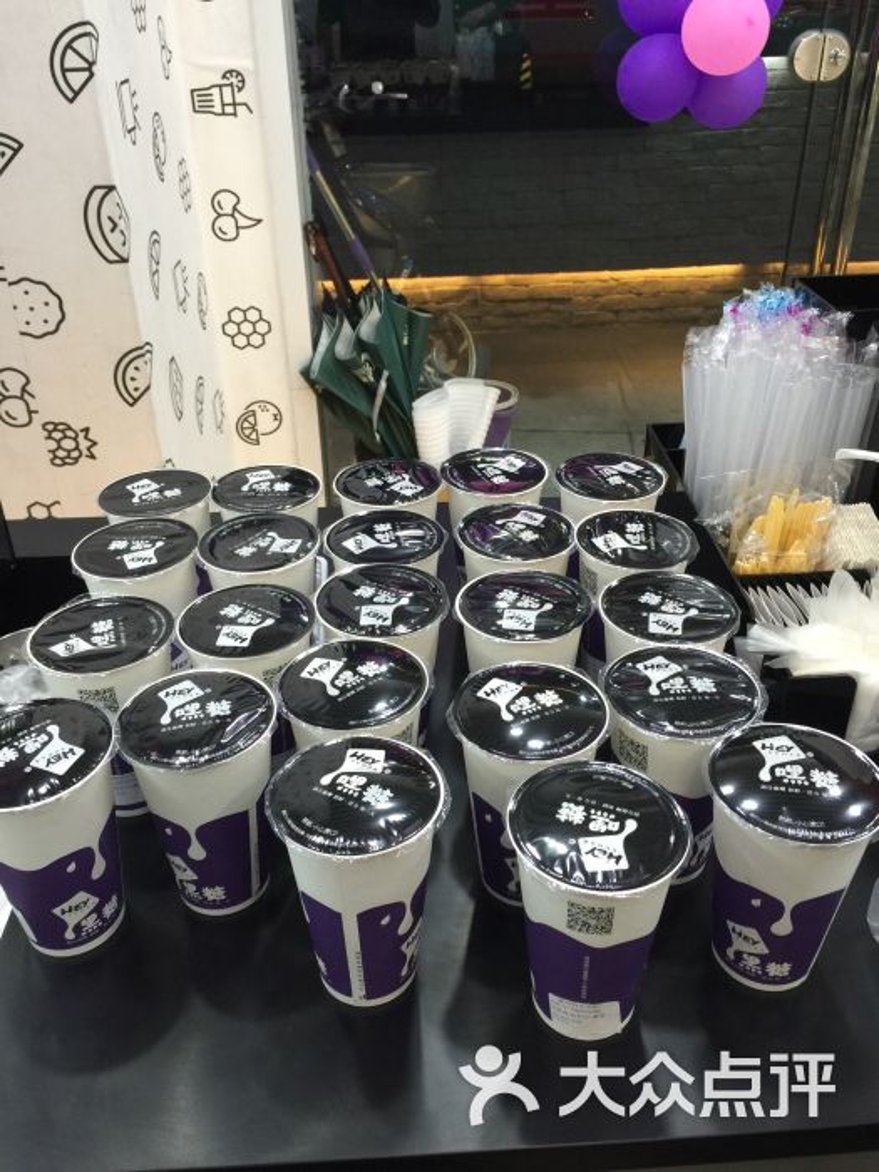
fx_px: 982
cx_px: 440
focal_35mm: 29
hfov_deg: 48.2
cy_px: 586
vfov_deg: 61.7
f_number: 2.2
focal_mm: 4.15
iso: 50
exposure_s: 1/30
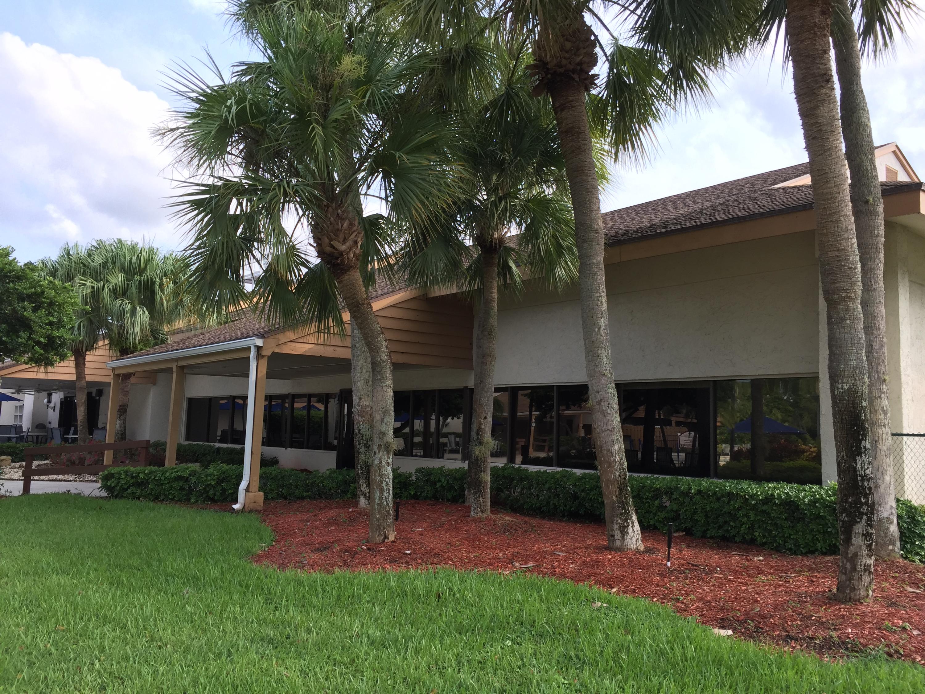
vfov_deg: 48.2
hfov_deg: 61.7
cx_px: 462
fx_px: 775
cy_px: 347
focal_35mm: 29
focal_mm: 4.15
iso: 32
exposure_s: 1/590
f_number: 2.2
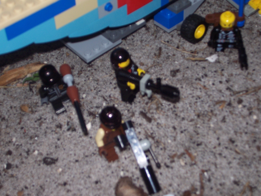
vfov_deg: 22.3
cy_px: 98
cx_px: 130
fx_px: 498
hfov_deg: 29.4
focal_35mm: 66
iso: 80
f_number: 4
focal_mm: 10.8
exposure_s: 1/90
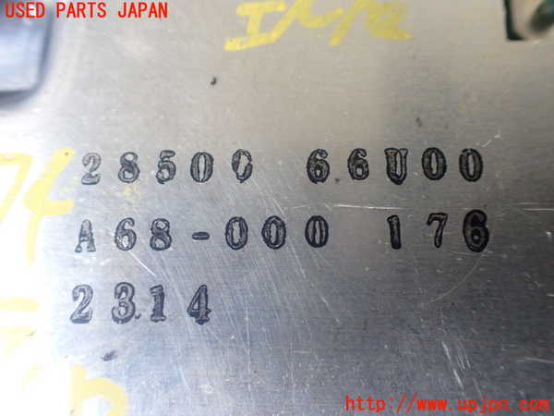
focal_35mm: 30
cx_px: 277
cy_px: 208
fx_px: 480
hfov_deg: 60.0
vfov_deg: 46.8
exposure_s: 1/125
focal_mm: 5.4
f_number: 2.3
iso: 500
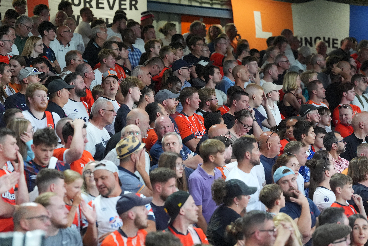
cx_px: 184
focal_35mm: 131
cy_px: 123
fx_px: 1339
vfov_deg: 10.5
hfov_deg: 15.6
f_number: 3.5
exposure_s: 1/2000
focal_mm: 131
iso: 8000
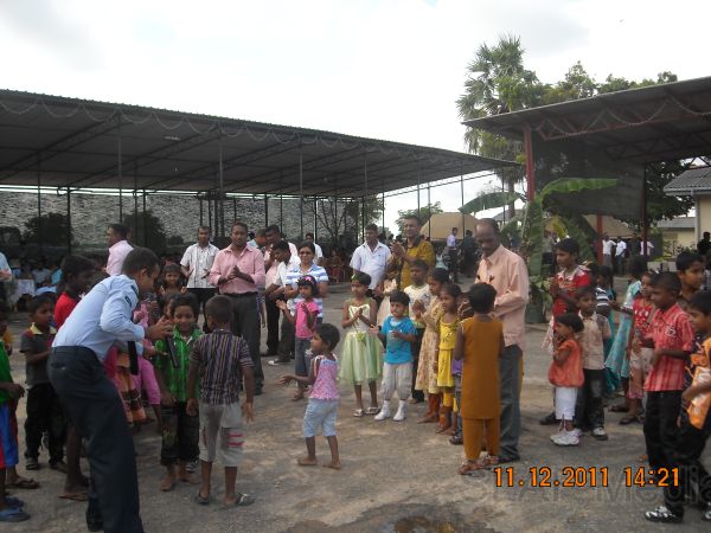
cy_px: 266
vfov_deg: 40.7
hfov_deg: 52.6
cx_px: 356
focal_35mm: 35
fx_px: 719
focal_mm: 5.7
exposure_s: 1/309
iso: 64
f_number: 2.8
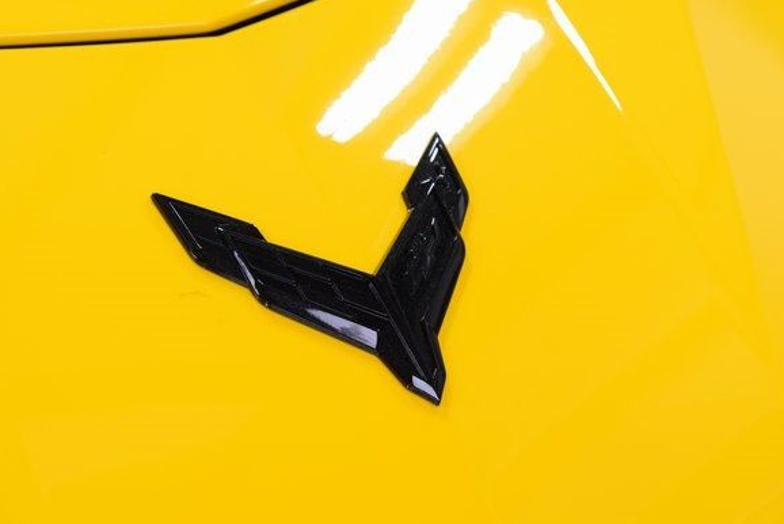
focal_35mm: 103
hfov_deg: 19.8
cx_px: 377
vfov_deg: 13.3
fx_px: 2244
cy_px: 287
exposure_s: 1/30
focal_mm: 62
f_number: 7.1
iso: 450
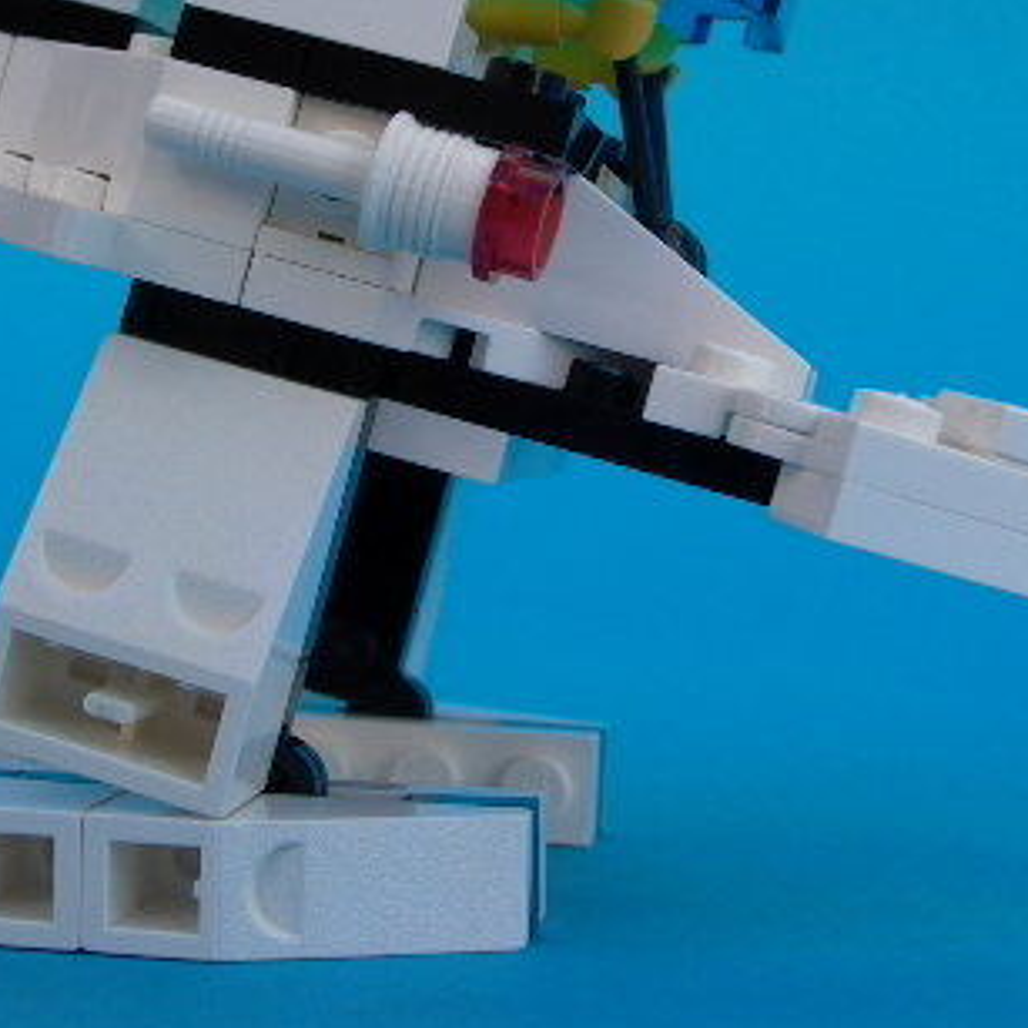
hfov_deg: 24.6
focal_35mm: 70
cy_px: 238
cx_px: 465
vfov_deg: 24.3
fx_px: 2352
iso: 100
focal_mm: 7.62
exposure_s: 1/245
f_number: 4.14
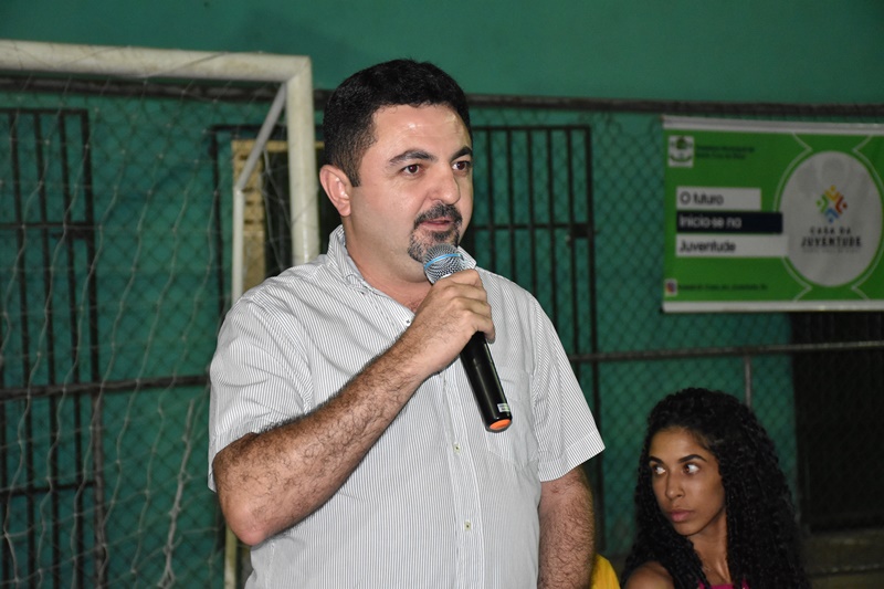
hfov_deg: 24.2
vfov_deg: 16.3
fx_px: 2062
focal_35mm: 84
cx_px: 442
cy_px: 294
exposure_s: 1/100
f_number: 4.8
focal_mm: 56
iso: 3200
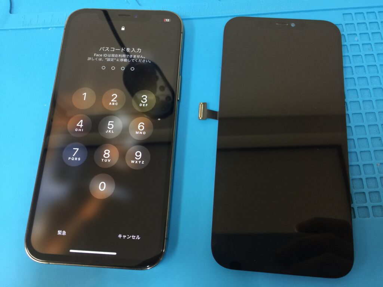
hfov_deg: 61.7
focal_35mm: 29
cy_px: 144
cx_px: 192
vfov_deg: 48.2
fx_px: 321
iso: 80
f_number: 2.2
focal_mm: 4.15
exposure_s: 1/15
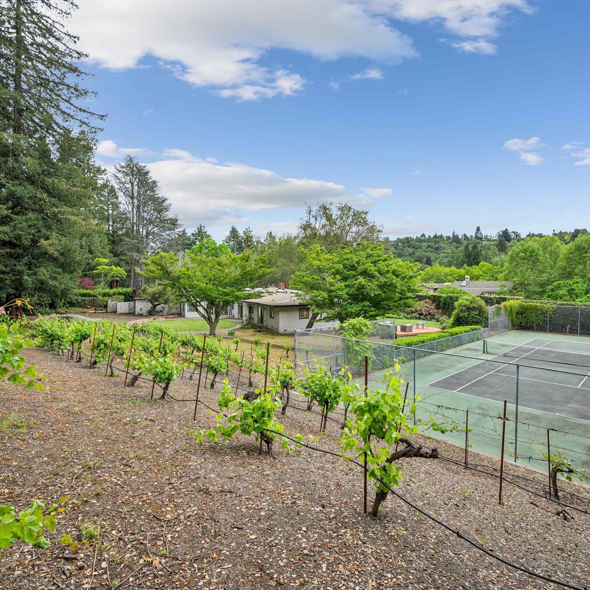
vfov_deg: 80.7
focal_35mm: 18
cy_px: 294
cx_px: 285
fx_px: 347
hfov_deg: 80.7
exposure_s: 1/400
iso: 400
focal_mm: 14
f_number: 9
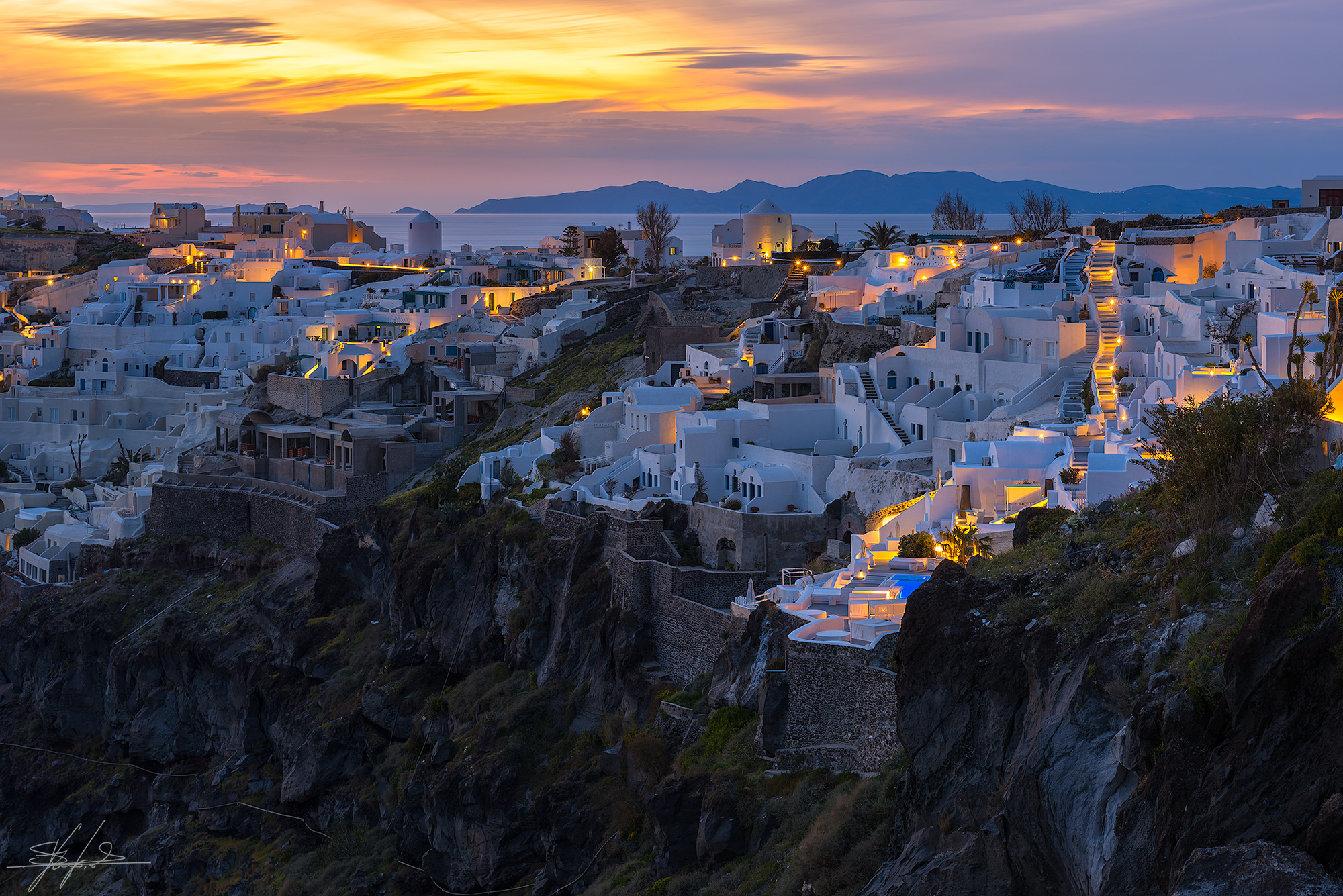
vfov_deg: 19.5
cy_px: 448
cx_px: 672
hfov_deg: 28.8
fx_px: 2612
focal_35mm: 70
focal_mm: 70
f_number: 11
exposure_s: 25
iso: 31
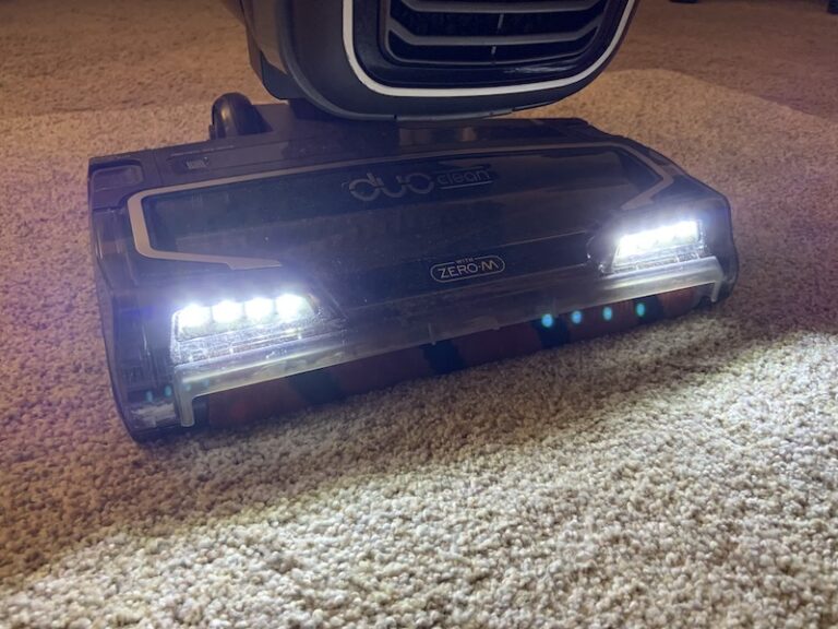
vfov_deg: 53.1
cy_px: 314
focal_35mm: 26
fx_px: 629
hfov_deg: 67.3
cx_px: 419
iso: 250
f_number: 1.8
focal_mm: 4.25
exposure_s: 1/60
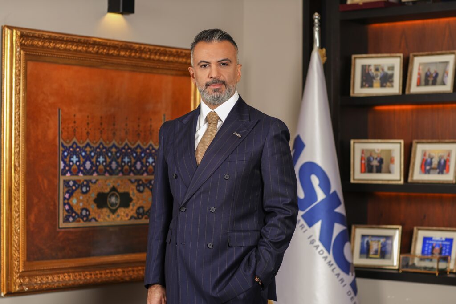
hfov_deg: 23.9
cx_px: 228
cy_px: 152
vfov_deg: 16.1
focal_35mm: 85
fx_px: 1077
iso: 80
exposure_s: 1/125
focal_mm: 85
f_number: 3.5
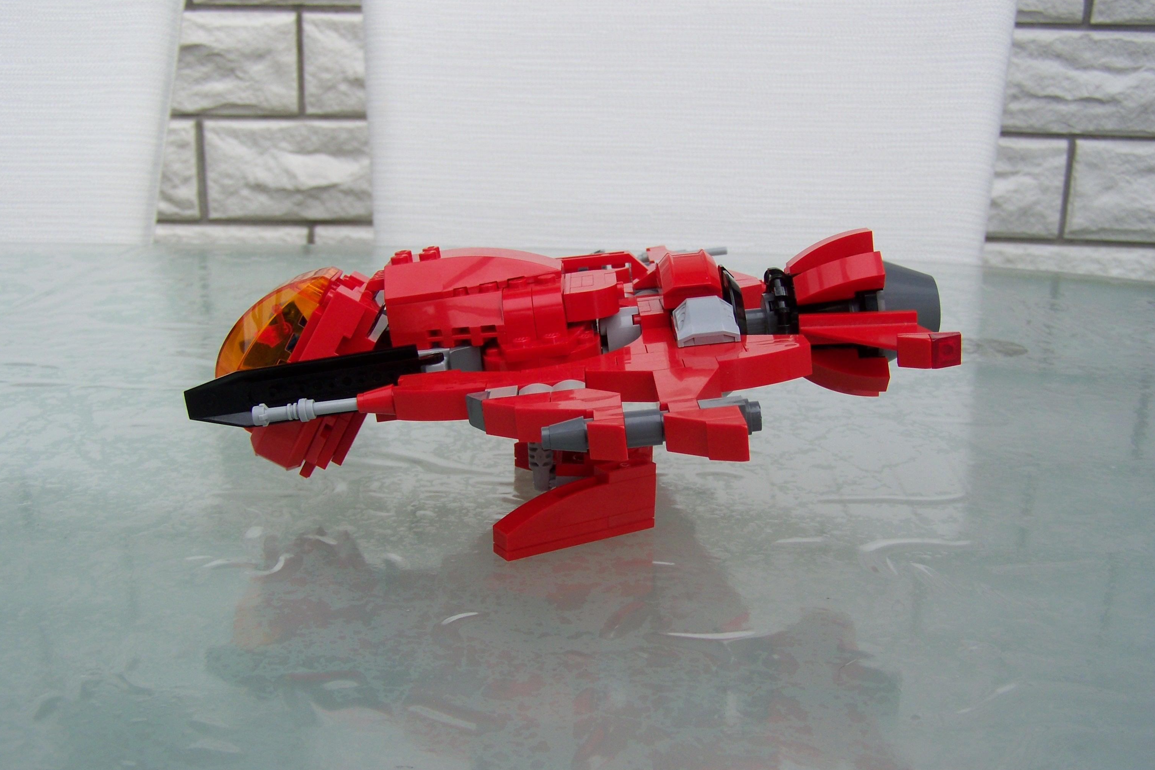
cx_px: 580
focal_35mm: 40
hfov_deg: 48.5
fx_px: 1283
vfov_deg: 33.4
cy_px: 398
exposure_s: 1/250
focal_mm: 6.3
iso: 64
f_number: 4
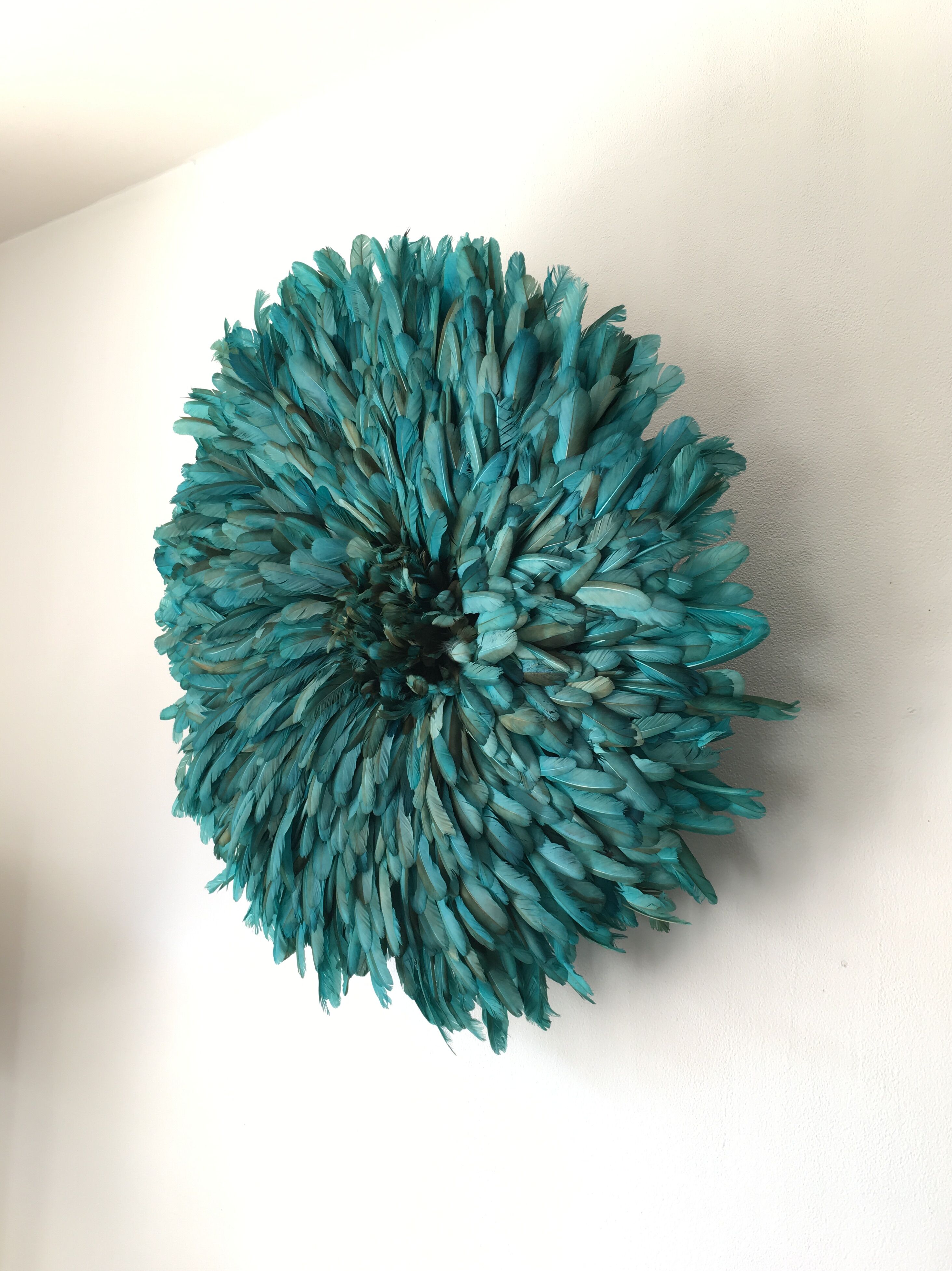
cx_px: 476
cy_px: 618
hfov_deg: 46.8
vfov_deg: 60.0
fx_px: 1100
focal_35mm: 30
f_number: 2.2
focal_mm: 4.15
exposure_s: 1/33
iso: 40
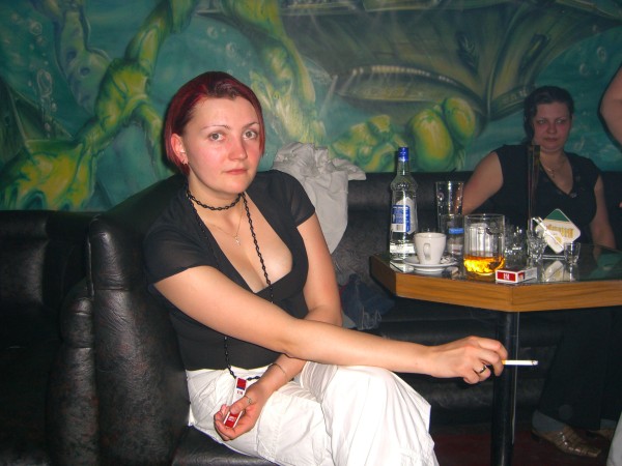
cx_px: 311
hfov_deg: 49.0
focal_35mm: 38
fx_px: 683
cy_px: 233
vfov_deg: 37.7
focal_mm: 7.9
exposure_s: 1/60
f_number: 2.8
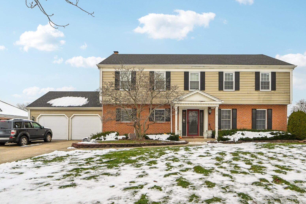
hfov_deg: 81.2
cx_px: 160
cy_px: 105
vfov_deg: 59.4
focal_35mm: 21
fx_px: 178
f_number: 13
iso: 400
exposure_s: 1/30
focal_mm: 20
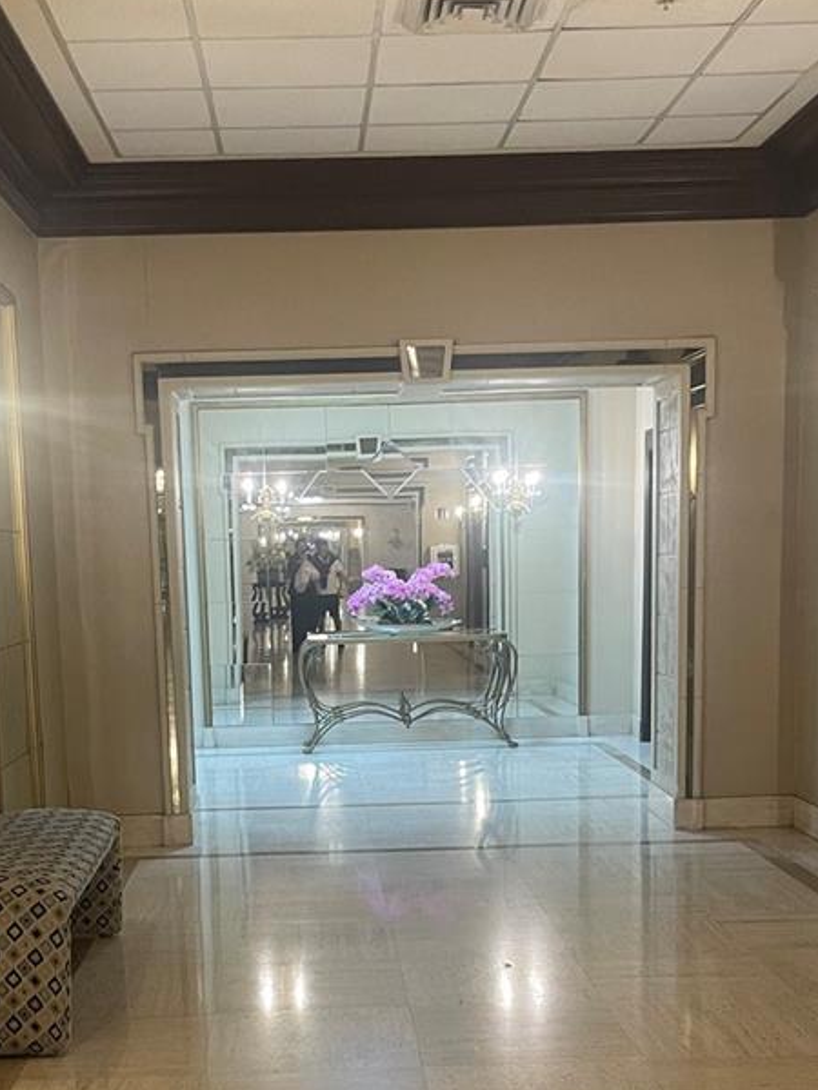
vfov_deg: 35.9
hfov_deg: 28.0
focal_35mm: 52
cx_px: 333
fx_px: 1638
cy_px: 834
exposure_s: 1/60
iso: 160
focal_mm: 4.2
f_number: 1.6
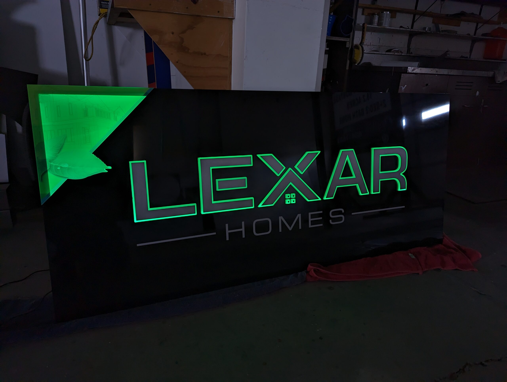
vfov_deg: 56.9
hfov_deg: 71.5
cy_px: 191
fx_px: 352
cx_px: 254
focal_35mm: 24
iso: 92
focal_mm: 6.81
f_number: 1.85
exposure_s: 1/90
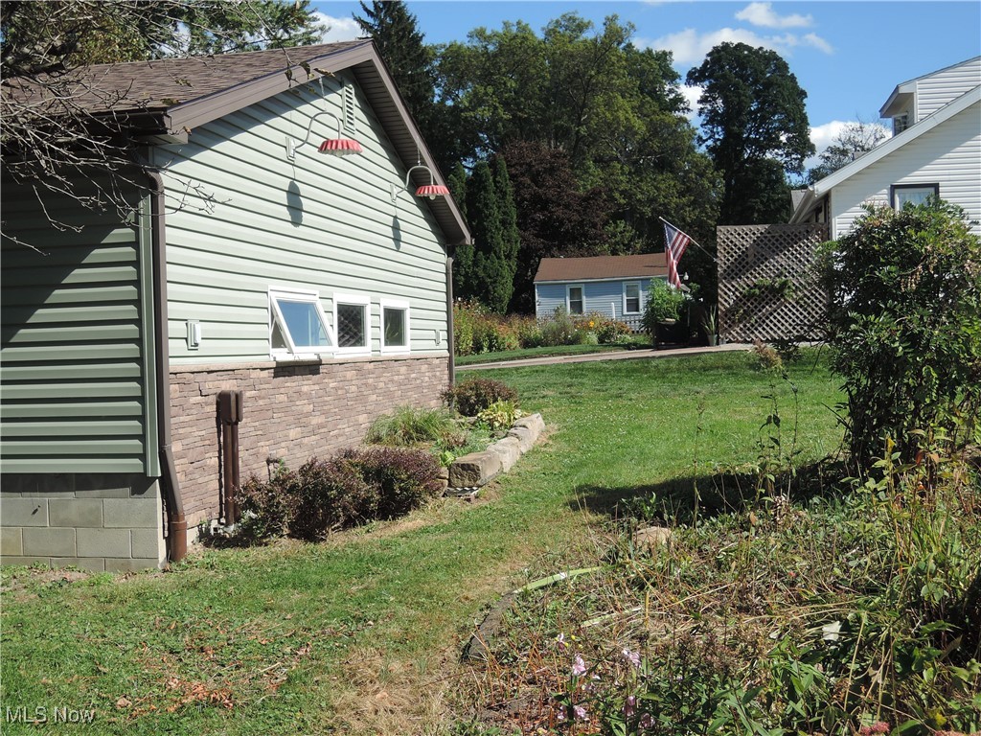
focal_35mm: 45
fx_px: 1275
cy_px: 368
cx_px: 490
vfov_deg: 32.2
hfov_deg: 42.1
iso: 80
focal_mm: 9.6
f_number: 3.7
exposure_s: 1/100
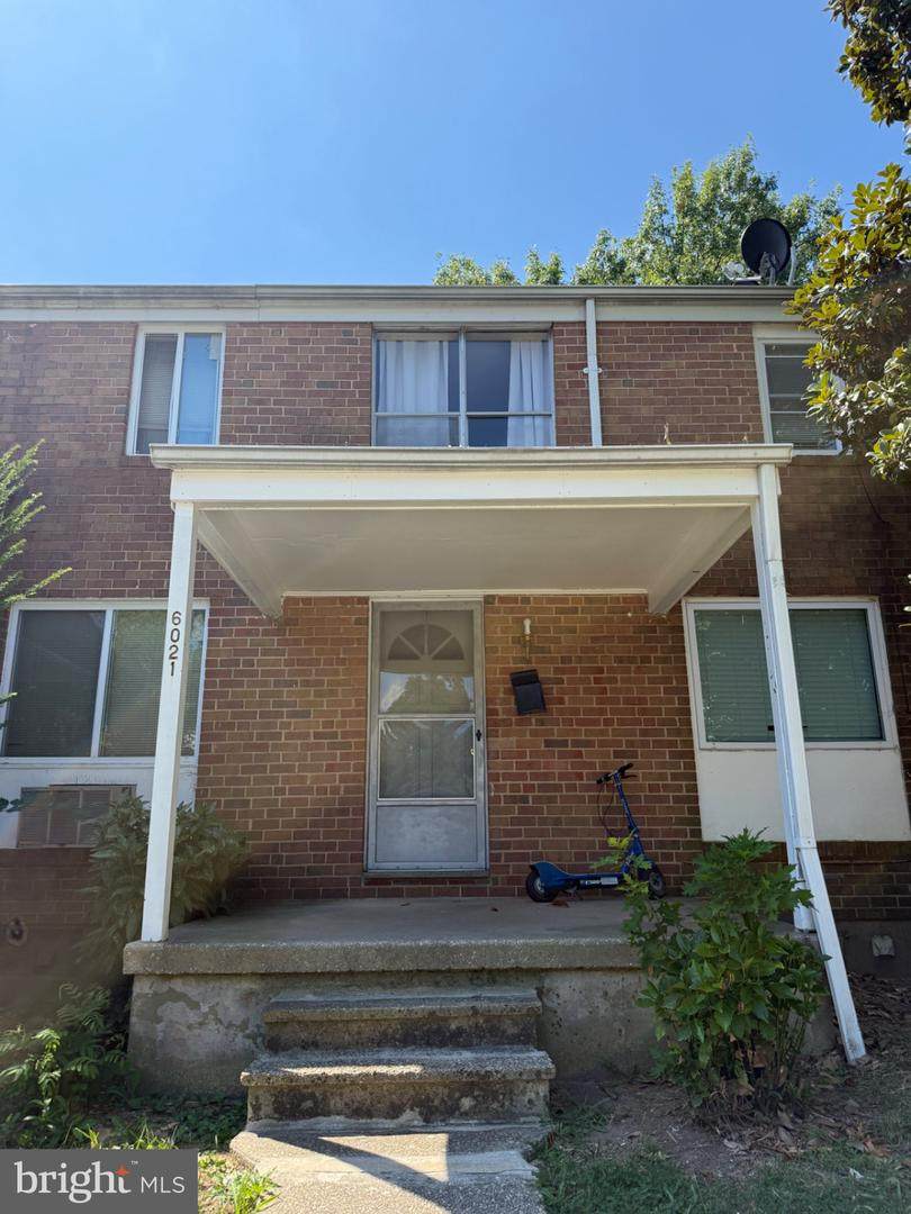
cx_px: 456
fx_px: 842
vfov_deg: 71.6
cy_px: 607
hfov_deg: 56.8
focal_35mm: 24
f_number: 1.78
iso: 100
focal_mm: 6.76
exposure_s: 1/2907
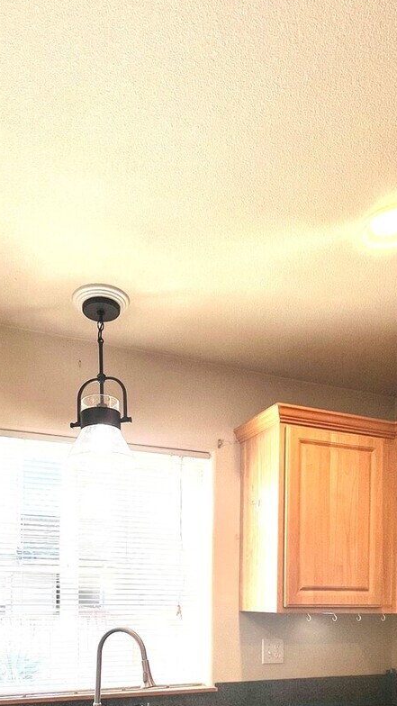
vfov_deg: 62.8
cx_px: 150
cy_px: 606
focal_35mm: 26
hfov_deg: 44.1
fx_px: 487
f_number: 1.8
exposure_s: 1/131
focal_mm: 1.57
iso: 32
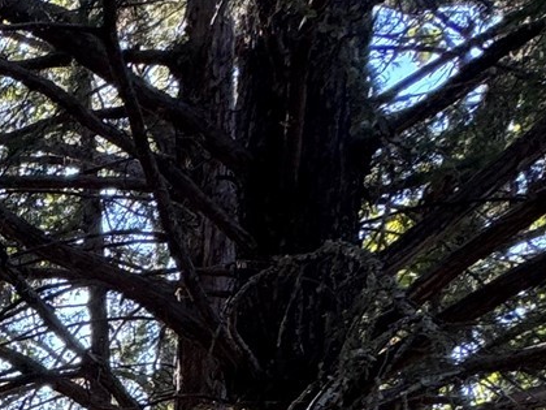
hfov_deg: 19.1
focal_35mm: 64
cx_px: -533
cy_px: 776
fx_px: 1009
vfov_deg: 17.6
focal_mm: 2.22
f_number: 2.2
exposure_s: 1/99
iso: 40
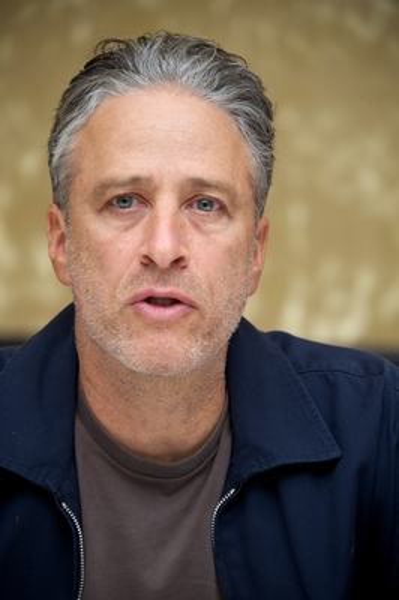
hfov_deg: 6.5
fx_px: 3497
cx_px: 200
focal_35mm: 210
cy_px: 300
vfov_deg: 9.8
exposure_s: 1/60
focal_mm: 210
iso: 640
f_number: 5.6
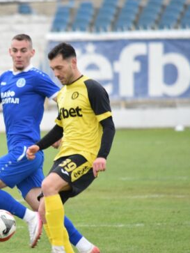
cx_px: 7
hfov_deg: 2.0
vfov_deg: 2.6
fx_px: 5479
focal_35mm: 750
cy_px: 144
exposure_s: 1/800
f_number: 5.6
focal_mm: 300
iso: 1600
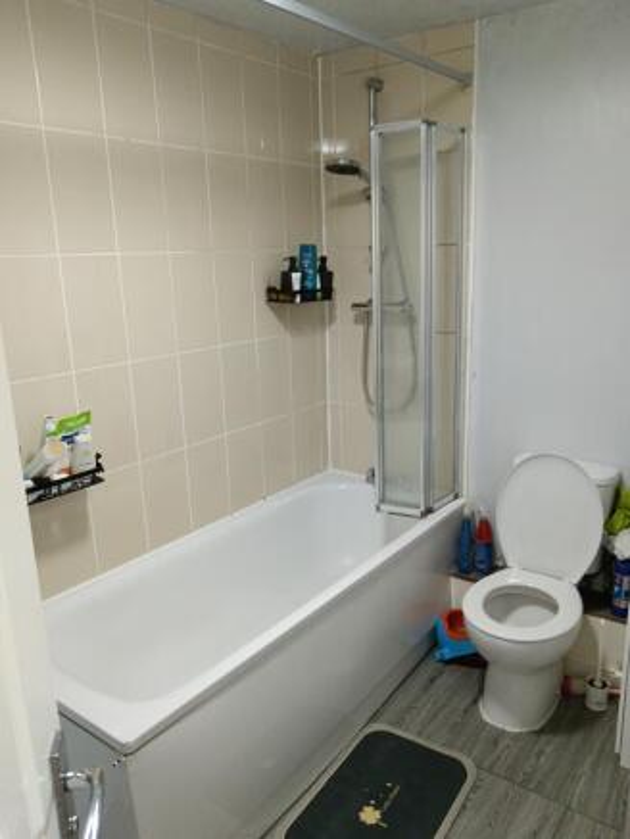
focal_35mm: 27
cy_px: 420
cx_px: 315
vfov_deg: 65.3
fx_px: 655
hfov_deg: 51.4
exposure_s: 1/33.3
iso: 733
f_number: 1.9
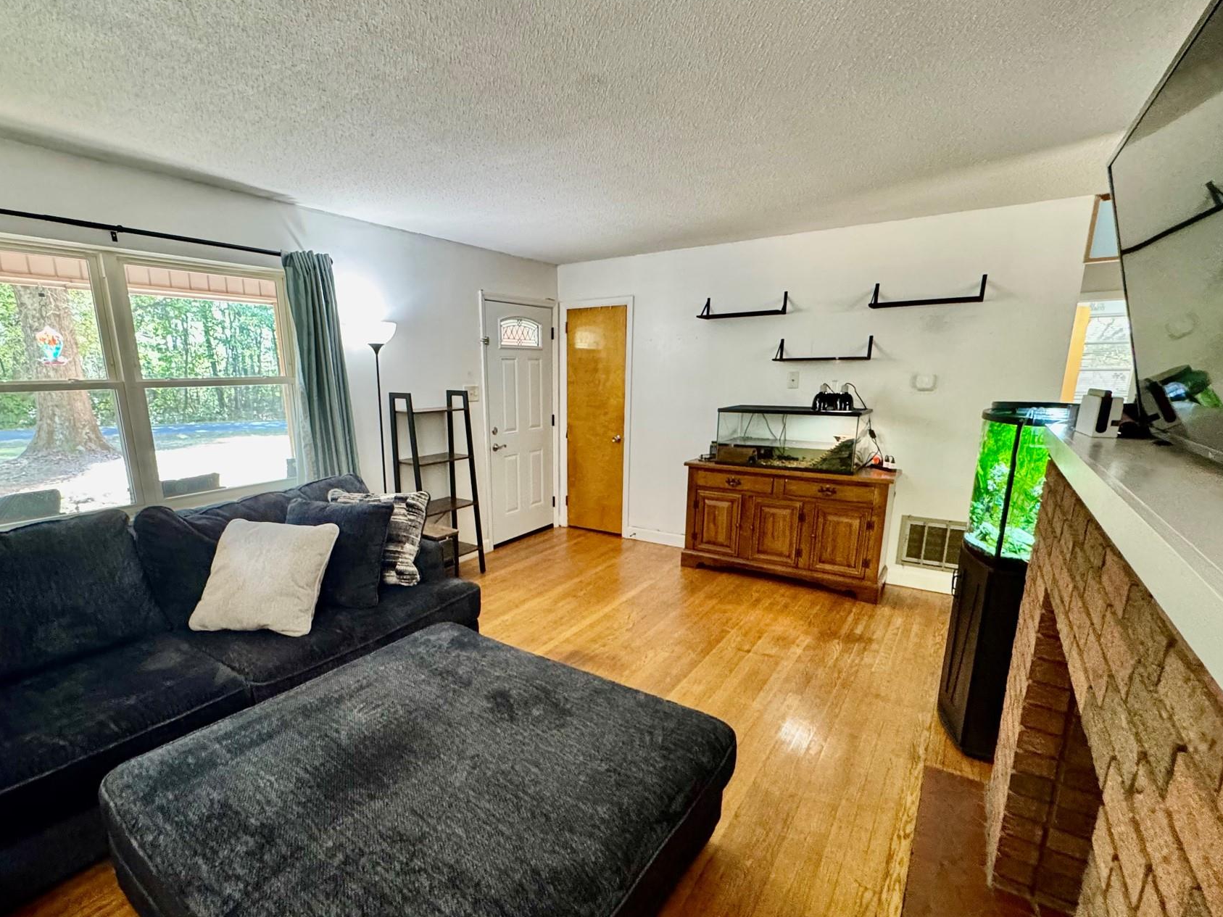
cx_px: 543
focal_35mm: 17
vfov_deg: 74.4
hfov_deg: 90.7
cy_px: 513
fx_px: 601
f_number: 2.2
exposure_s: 1/57
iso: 640
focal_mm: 2.22
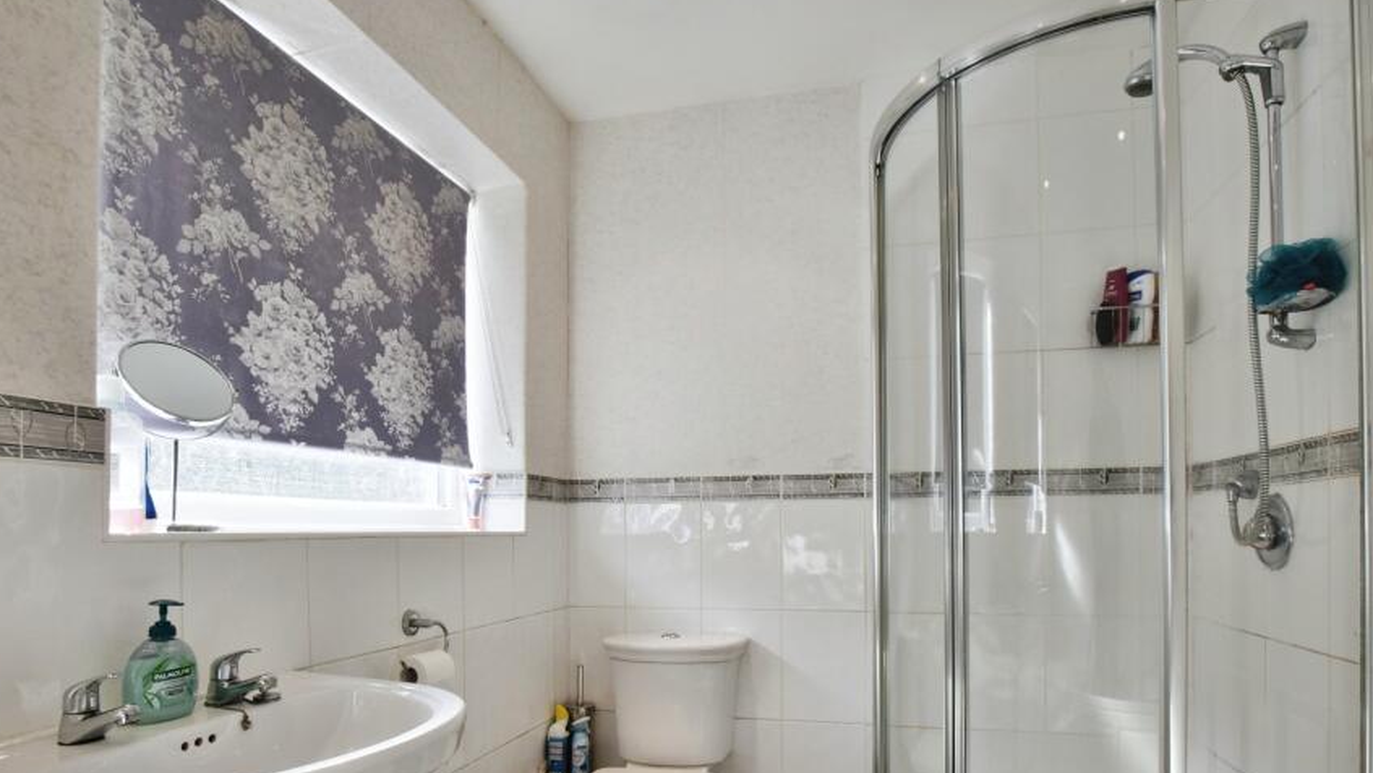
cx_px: 726
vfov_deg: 57.3
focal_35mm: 19
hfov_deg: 89.5
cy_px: 507
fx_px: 692
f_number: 8
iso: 640
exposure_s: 1/100
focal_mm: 10
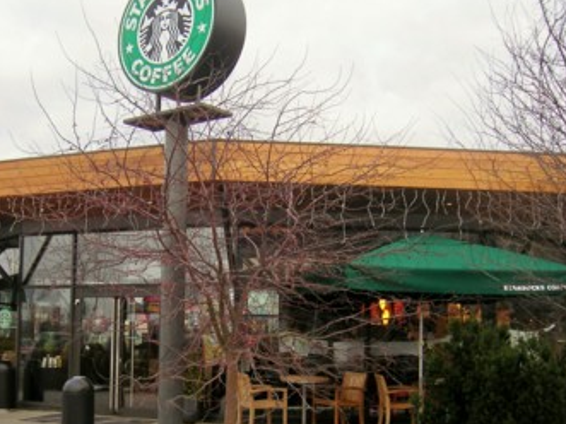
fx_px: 801
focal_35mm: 49
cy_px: 224
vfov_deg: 29.7
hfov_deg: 38.5
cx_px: 190
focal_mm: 60
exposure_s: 1/90
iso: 64
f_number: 2.8
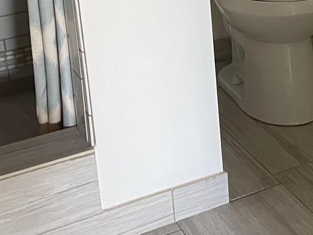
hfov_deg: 24.2
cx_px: 263
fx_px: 714
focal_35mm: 79
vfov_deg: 17.9
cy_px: -33
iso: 500
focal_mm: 4.2
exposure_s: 1/46
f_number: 1.6
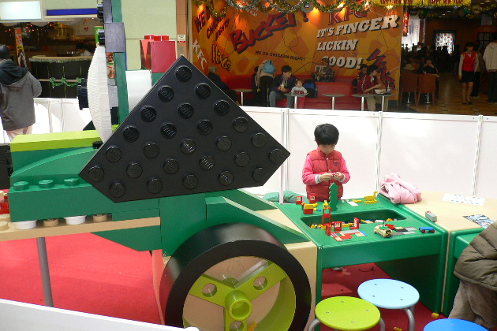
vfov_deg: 35.9
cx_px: 251
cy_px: 154
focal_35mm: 37
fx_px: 511
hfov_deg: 51.9
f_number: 2.8
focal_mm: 5.8
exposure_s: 1/80
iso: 100
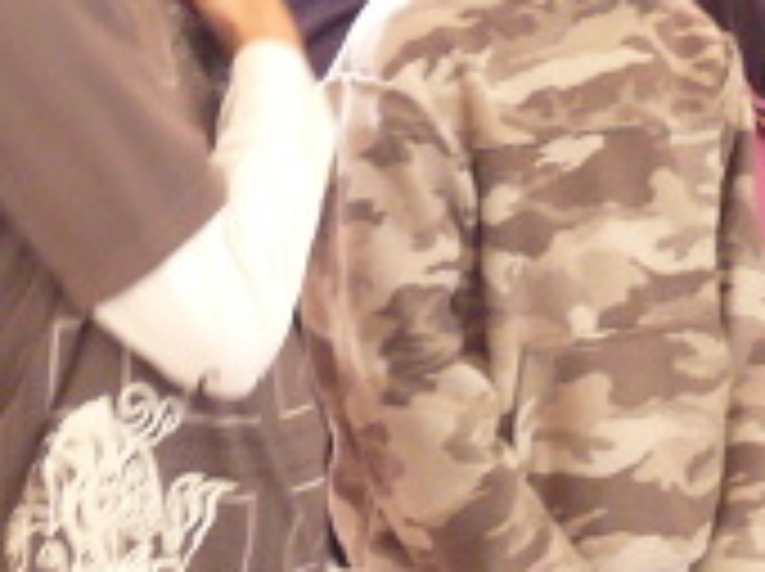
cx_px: 644
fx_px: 2913
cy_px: 419
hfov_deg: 14.8
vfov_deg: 11.2
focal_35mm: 132
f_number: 2.8
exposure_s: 1/10
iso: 400
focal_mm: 4.8
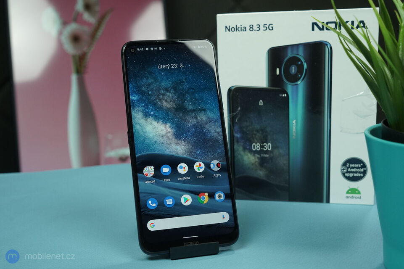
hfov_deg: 48.5
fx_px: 449
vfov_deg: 33.4
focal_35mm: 40
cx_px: 202
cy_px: 134
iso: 2500
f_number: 8
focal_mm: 40
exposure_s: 1/200
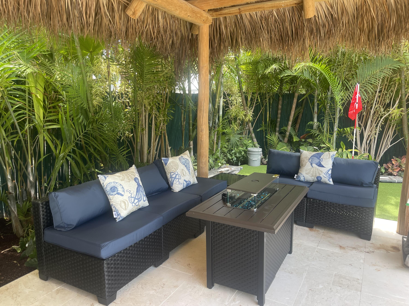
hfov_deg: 69.4
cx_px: 204
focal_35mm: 25
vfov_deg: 54.9
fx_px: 295
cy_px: 153
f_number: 1.6
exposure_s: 1/121
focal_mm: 5.1
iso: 64
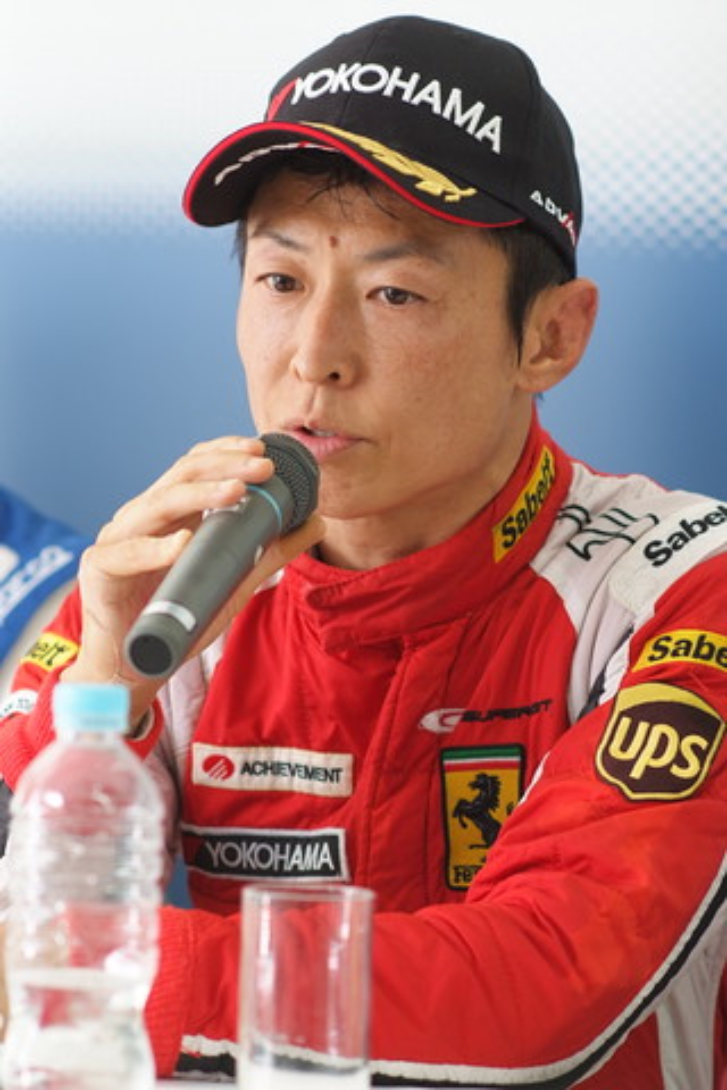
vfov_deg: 13.0
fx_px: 4786
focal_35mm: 158
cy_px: 545
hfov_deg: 8.7
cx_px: 364
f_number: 4
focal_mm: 105
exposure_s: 1/125
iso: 800
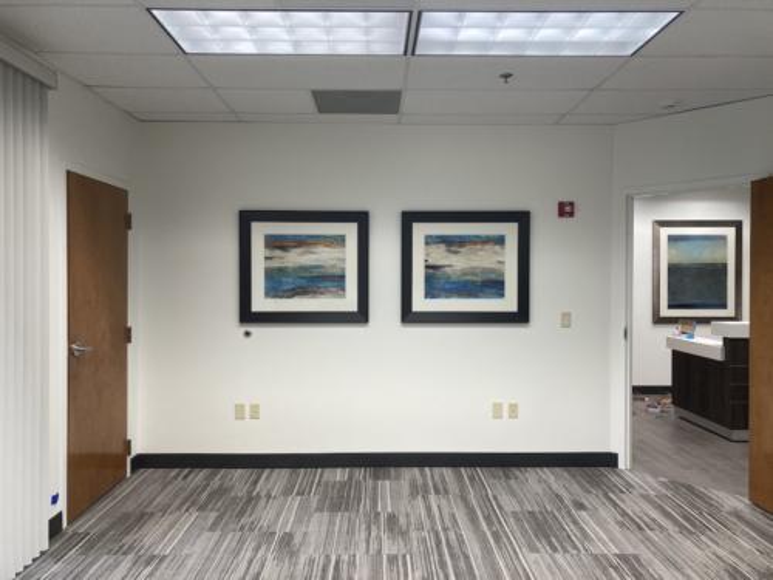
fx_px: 625
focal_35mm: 28
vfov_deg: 49.7
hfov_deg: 63.4
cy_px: 290
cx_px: 386
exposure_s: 1/60
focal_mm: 3.99
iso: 40
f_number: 1.8
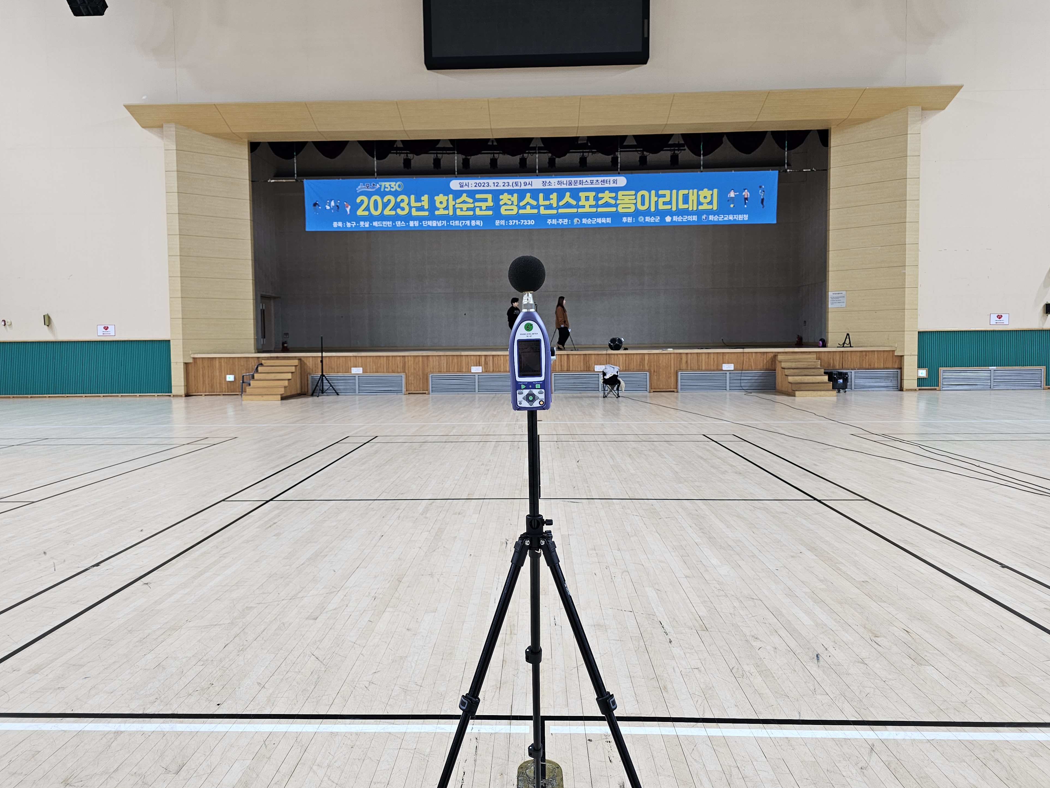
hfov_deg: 71.6
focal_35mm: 24
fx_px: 728
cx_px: 507
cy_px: 383
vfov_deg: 56.8
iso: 80
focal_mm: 6.3
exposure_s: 1/120
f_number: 1.7
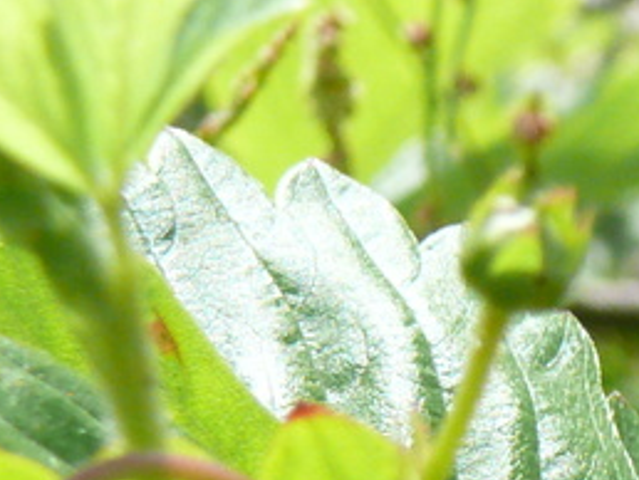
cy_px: 725
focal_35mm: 293
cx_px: 1417
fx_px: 5414
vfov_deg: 5.0
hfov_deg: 6.5
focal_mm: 11.3
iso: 200
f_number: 4.5
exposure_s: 1/1000
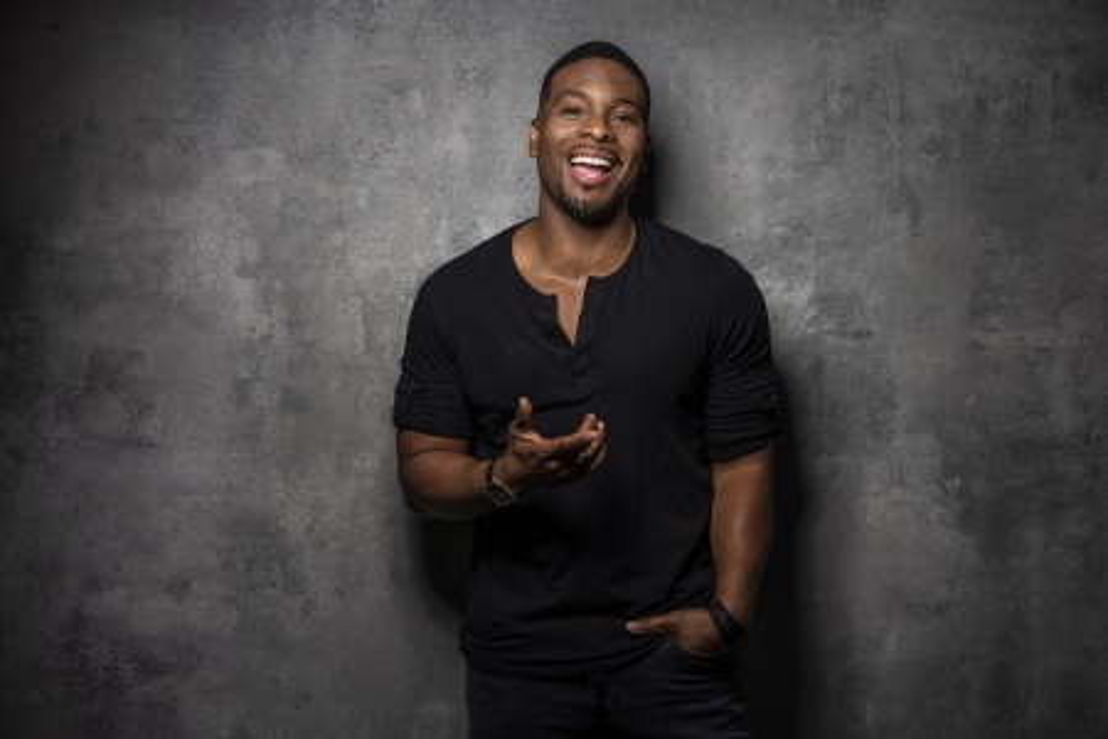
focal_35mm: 85
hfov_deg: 23.9
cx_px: 554
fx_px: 2616
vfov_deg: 16.1
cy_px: 370
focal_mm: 85
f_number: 6.3
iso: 200
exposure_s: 1/160
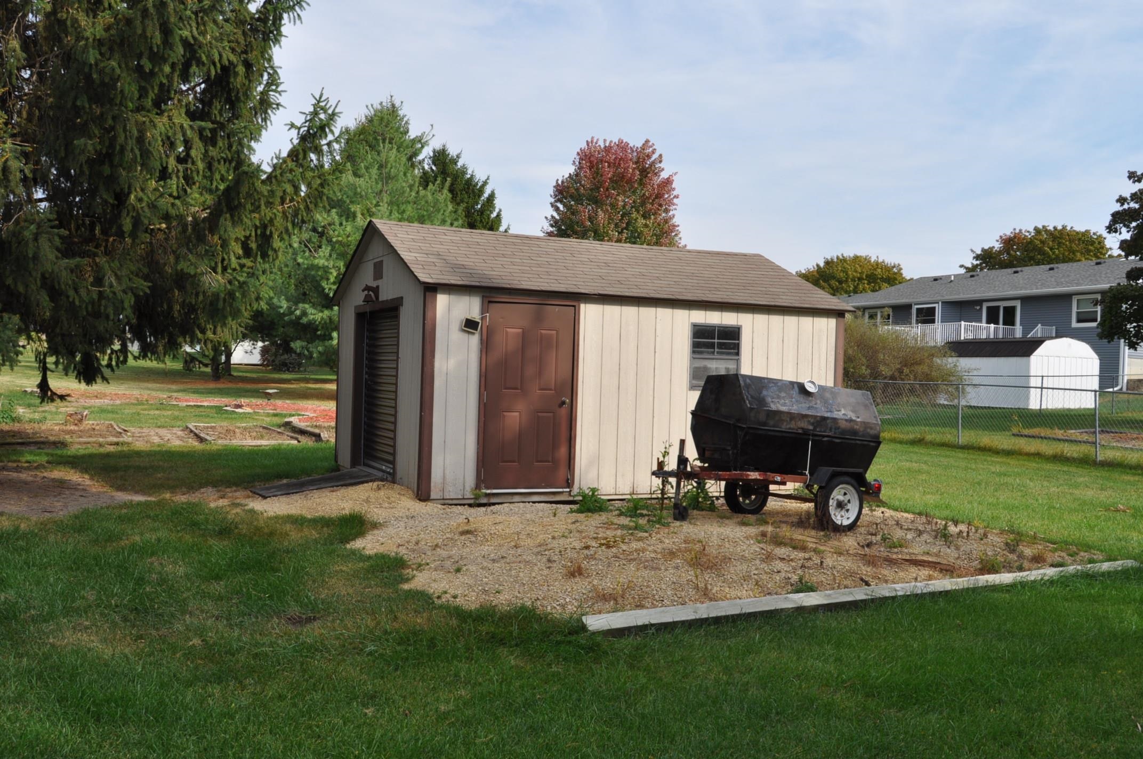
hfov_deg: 57.3
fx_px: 1046
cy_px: 380
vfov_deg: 39.9
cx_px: 572
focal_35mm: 33
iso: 200
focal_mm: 22
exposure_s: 1/200
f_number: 13
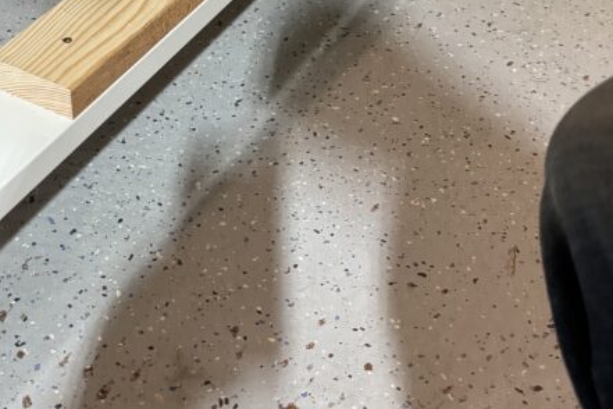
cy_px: 53
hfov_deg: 33.6
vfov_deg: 22.9
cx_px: 132
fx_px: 988
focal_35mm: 58
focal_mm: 6.76
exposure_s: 1/60
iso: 500
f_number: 1.78
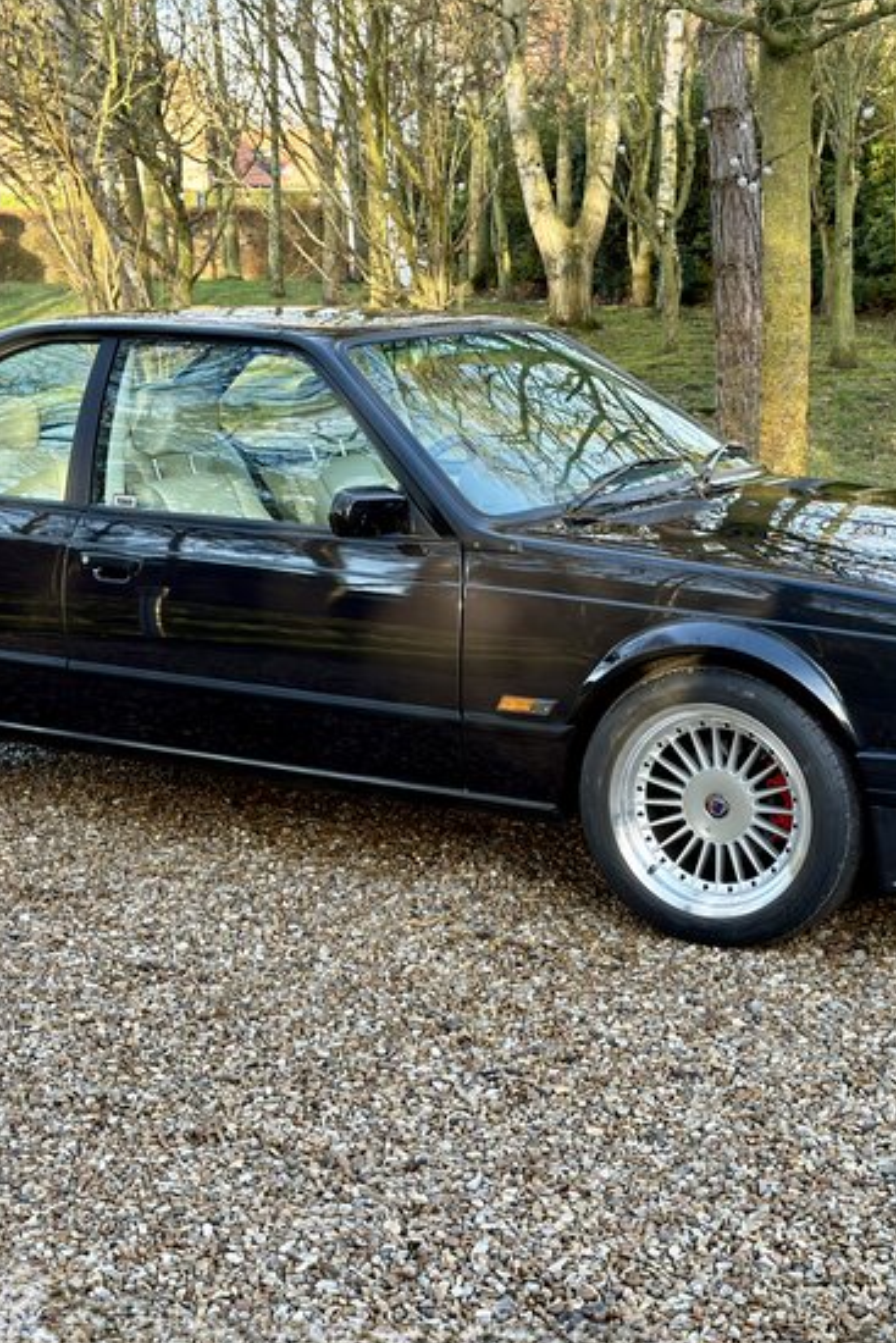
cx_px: 449
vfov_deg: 33.9
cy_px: 725
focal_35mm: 59
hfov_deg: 23.0
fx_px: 2201
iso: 64
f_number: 1.78
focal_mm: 6.76
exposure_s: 1/180
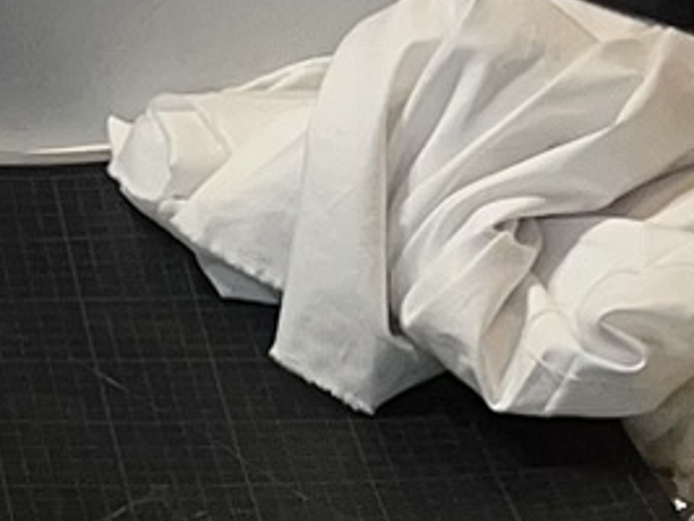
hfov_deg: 9.3
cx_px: -707
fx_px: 4013
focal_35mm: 200
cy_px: 1170
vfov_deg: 7.1
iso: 64
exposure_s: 1/100
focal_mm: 5.1
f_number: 1.6
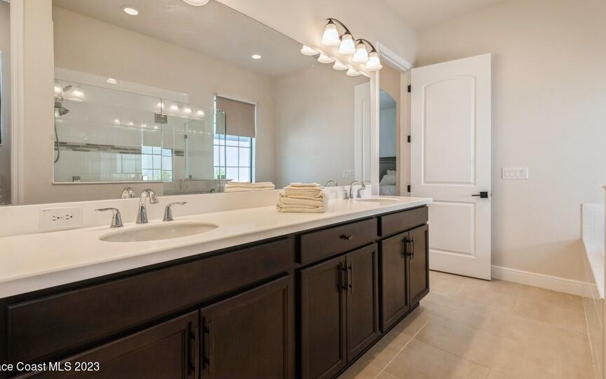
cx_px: 293
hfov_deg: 94.3
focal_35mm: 17
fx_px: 281
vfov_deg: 67.9
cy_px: 175
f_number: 8
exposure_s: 1/40
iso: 320
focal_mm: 16
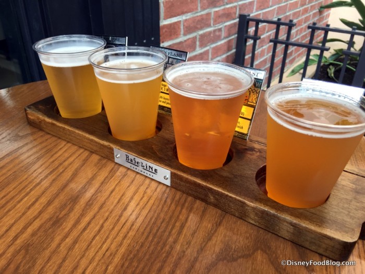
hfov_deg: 61.7
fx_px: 306
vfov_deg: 48.2
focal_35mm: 29
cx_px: 182
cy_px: 137
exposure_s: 1/120
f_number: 2.2
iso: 32
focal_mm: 4.15
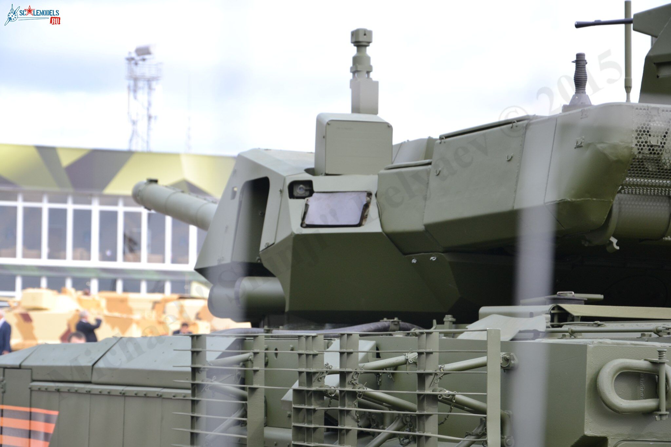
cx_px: 336
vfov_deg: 10.2
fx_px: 2516
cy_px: 224
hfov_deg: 15.2
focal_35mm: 135
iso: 280
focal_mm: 90
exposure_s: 1/125
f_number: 5.6
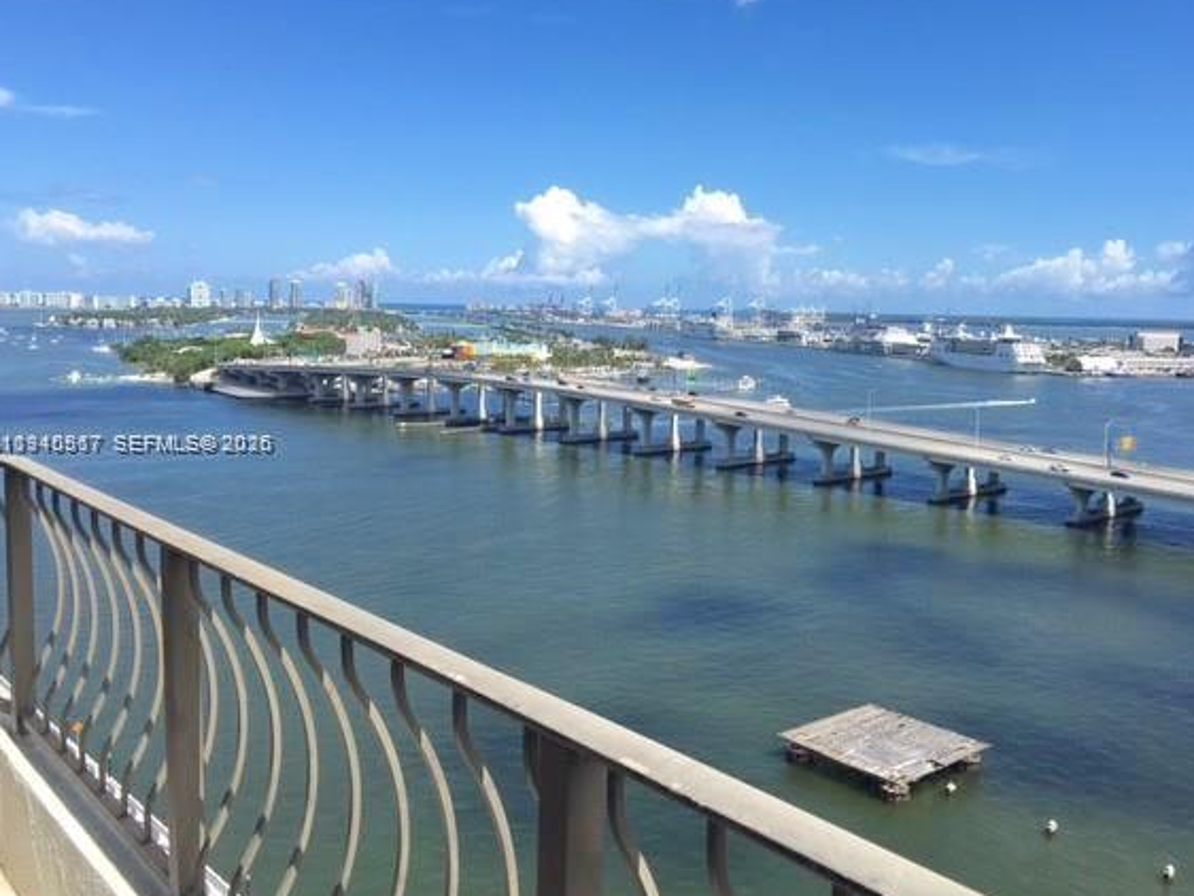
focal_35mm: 33
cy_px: 444
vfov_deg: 43.0
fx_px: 1139
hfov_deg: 55.2
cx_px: 661
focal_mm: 4.15
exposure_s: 1/1538
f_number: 2.2
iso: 25
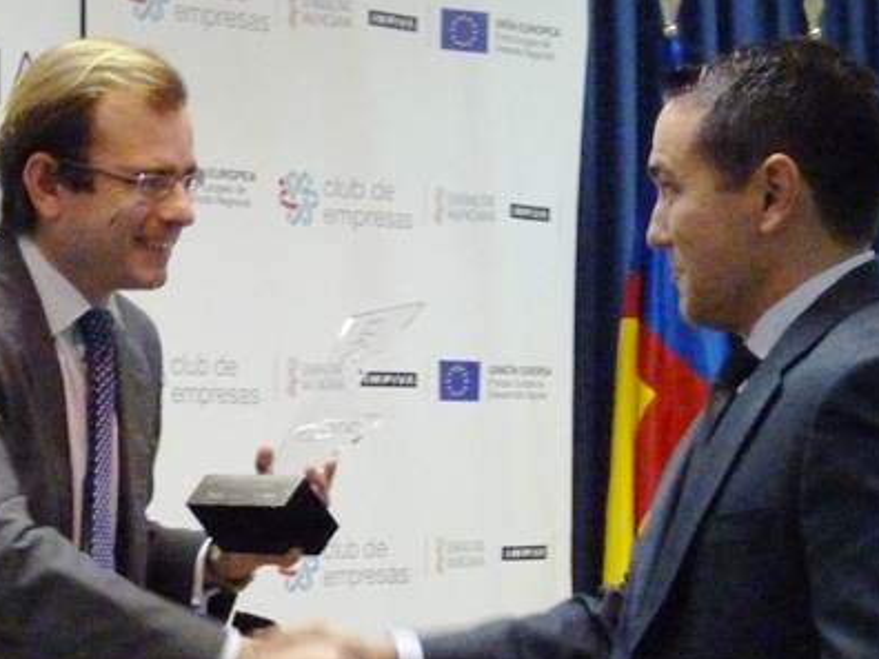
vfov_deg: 12.3
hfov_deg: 16.5
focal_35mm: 119
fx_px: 3022
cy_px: 688
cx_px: 253
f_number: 3.2
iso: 800
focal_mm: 8.3
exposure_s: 1/50
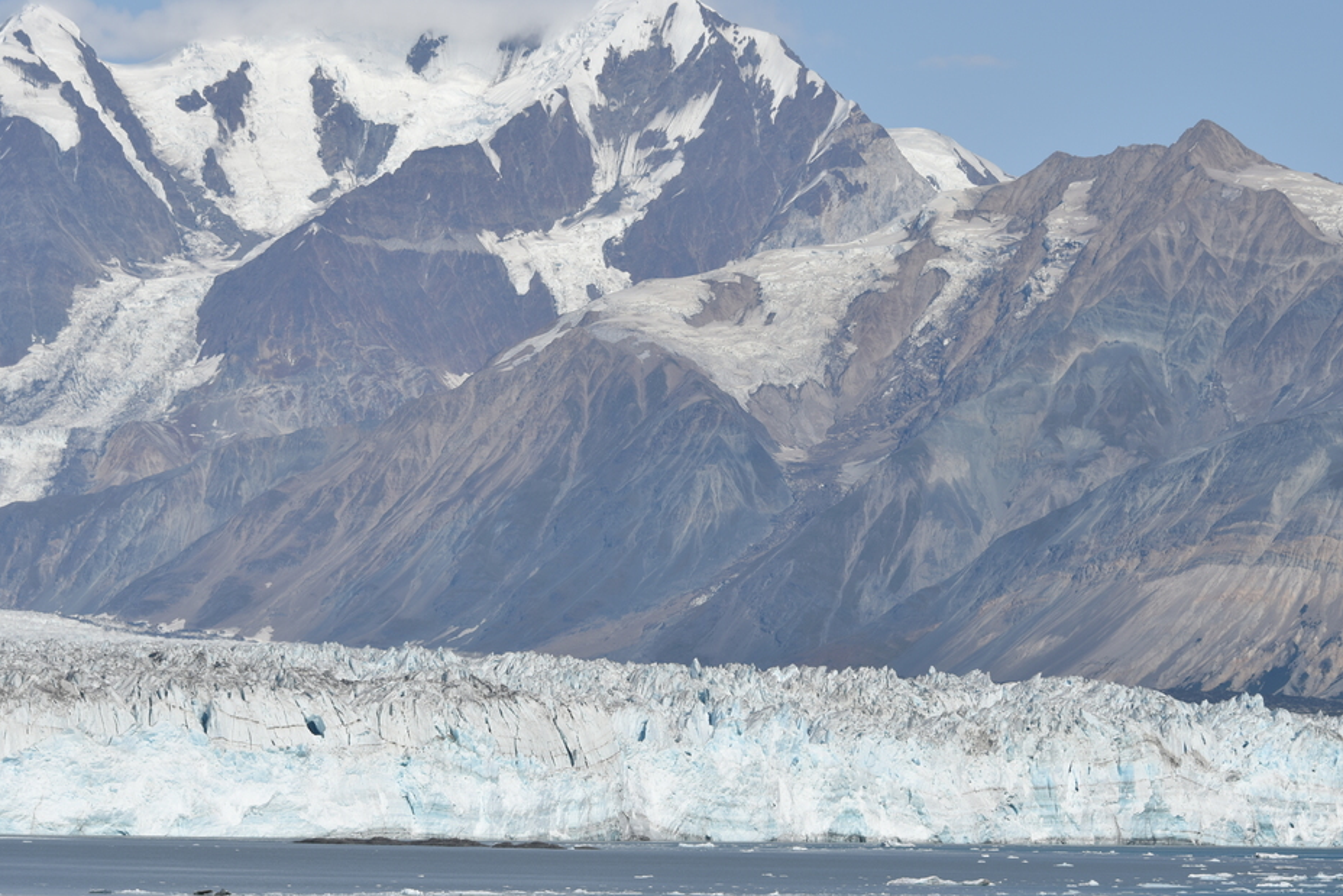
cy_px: 371
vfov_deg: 8.6
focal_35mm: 160
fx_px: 5969
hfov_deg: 12.8
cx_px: 670
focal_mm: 116
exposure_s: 1/400
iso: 100
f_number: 10
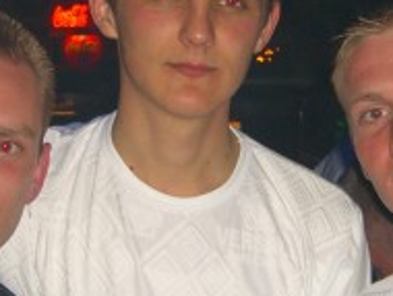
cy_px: 147
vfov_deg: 12.4
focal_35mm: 120
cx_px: 199
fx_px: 1364
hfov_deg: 16.4
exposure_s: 1/60
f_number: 2.8
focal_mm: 7.9
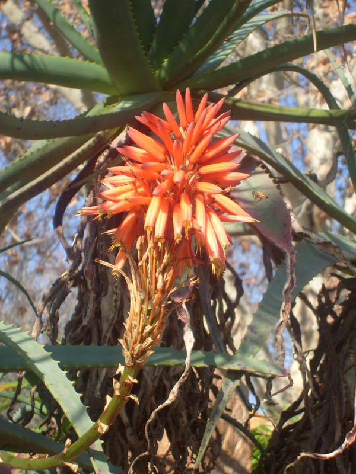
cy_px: 237
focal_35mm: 106
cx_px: 178
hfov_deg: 14.0
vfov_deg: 18.5
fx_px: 1454
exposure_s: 1/350
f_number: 4.9
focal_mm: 17.4
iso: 80
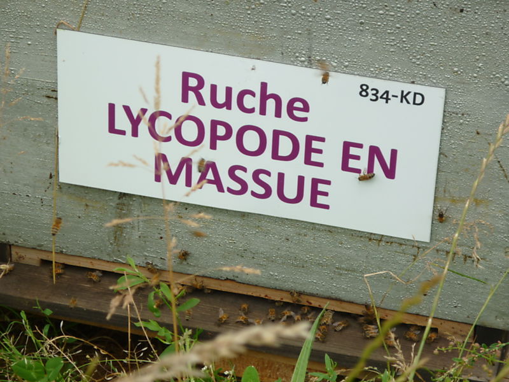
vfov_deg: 11.2
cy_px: 191
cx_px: 254
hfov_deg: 14.9
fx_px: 1941
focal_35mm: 132
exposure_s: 1/160
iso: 80
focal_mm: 22
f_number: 5.9
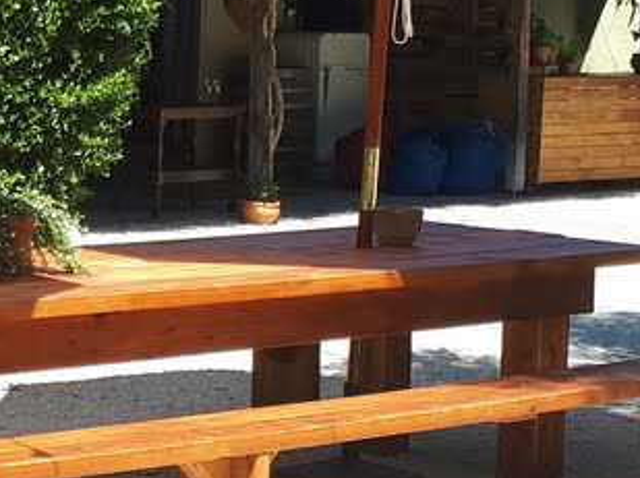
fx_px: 1293
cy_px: 190
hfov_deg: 25.5
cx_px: -85
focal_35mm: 70
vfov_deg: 20.9
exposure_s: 1/579
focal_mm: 3.6
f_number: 1.9
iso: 40
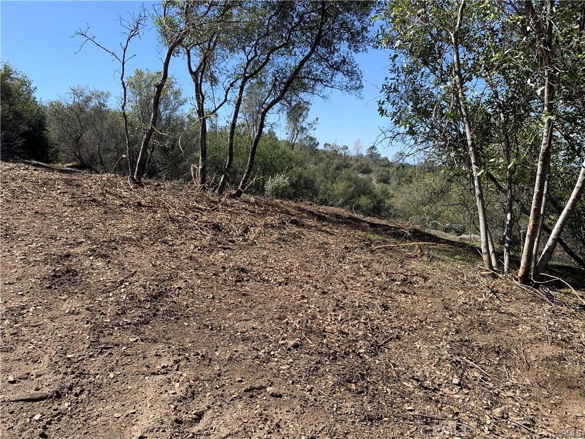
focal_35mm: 26
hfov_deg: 67.3
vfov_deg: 53.1
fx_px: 439
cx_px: 292
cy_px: 220
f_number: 1.8
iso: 25
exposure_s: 1/1282
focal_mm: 4.25
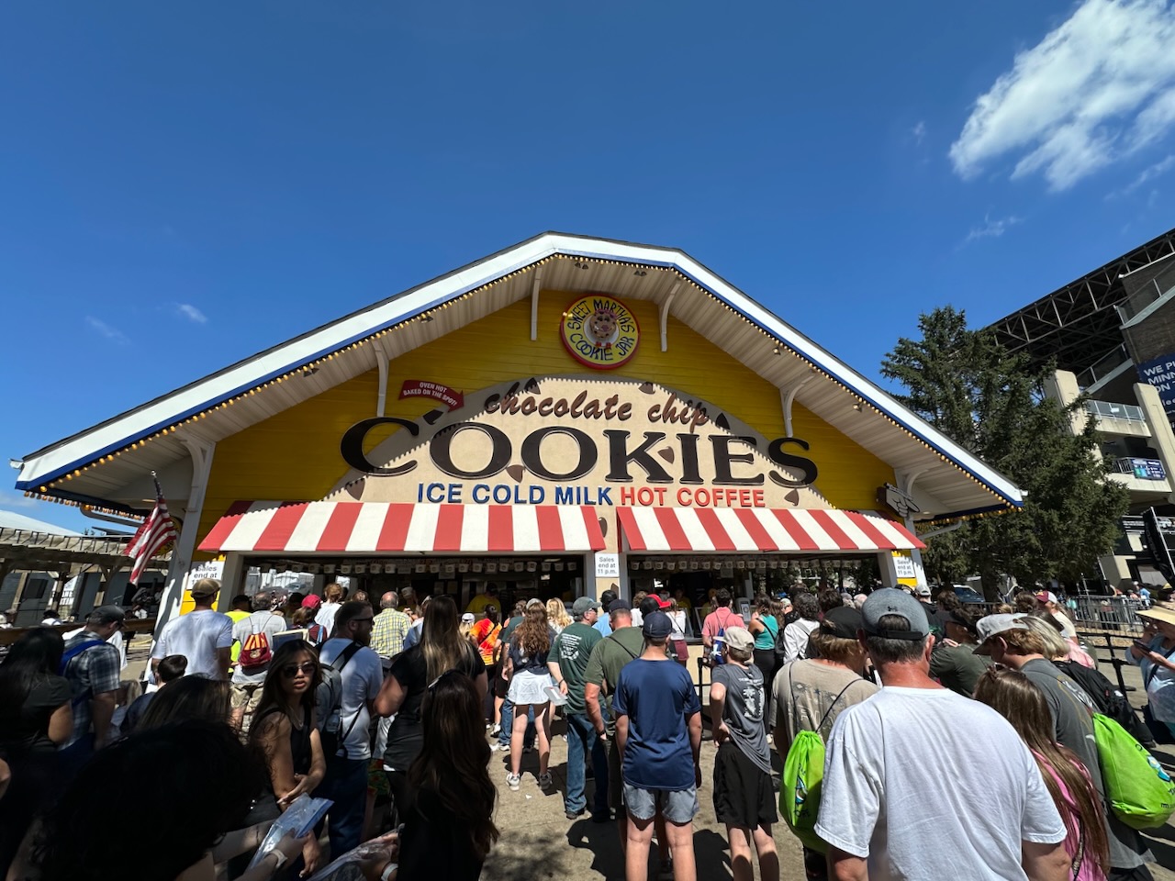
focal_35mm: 14
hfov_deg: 102.1
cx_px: 588
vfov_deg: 85.7
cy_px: 440
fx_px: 475
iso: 50
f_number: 2.2
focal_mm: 2.22
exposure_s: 1/2506
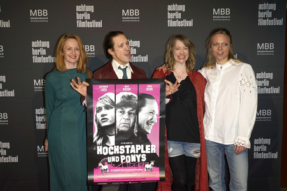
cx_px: 144
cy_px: 96
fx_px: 319
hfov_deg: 48.5
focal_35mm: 40
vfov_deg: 33.4
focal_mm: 40
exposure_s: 1/200
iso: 320
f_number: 5.6
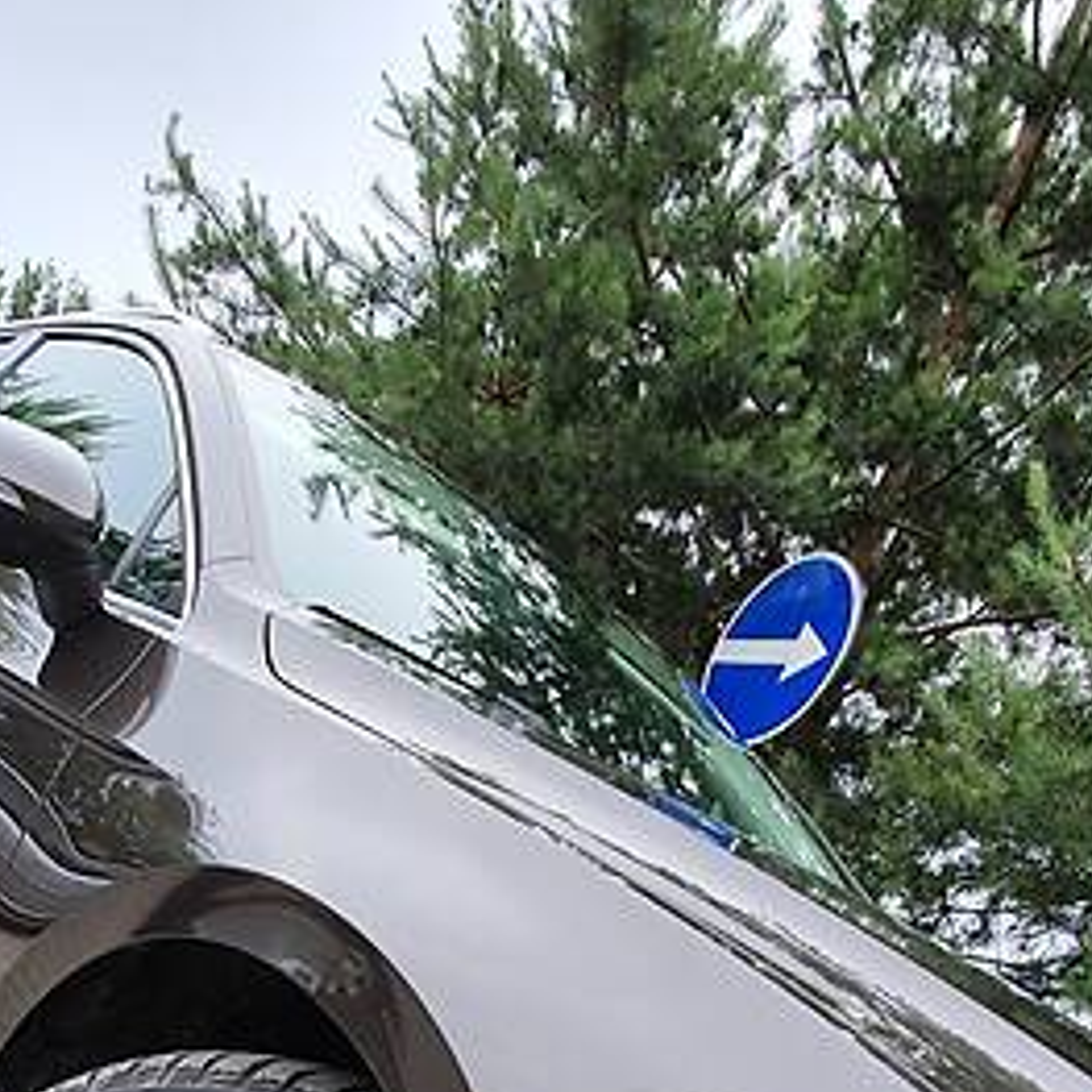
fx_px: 1249
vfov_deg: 40.2
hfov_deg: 46.8
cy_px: 1138
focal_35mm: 35
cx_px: 415
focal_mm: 1.8
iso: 50
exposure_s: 1/100
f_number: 2.2
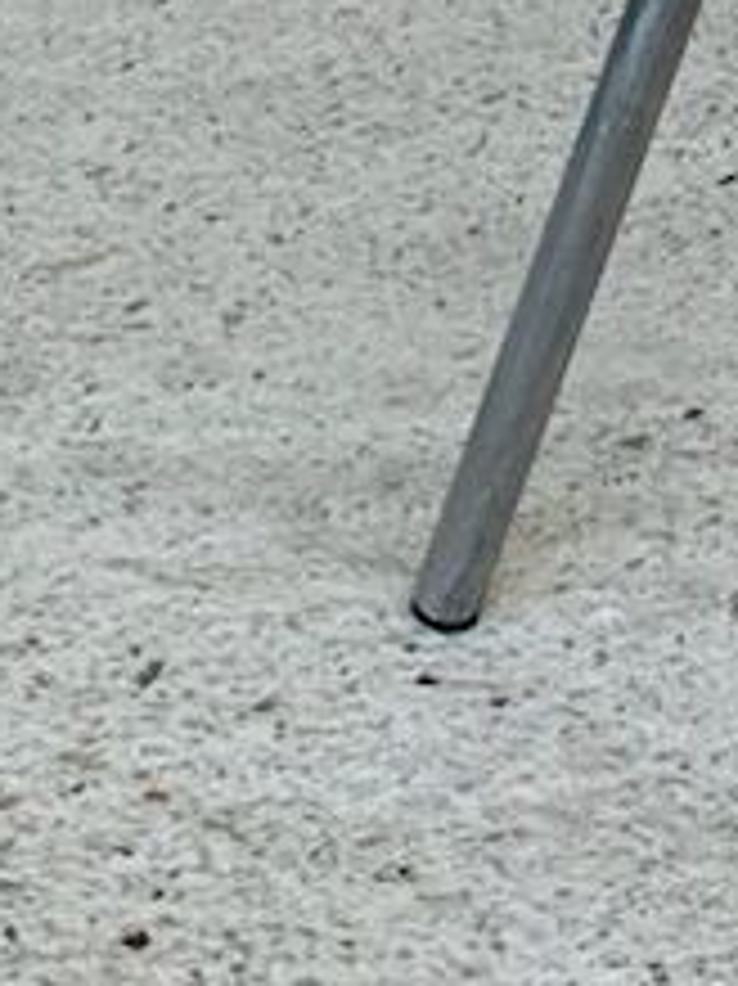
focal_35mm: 152
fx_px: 4325
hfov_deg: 9.4
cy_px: -1099
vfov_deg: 11.5
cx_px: 1202
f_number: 1.8
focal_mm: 4.25
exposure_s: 1/121
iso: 64
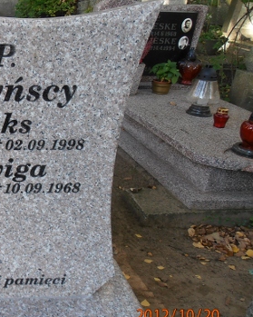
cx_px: -35
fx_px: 403
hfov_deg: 30.6
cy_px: 144
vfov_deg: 42.9
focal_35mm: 43
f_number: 3
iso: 80
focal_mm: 4.2
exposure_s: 1/60
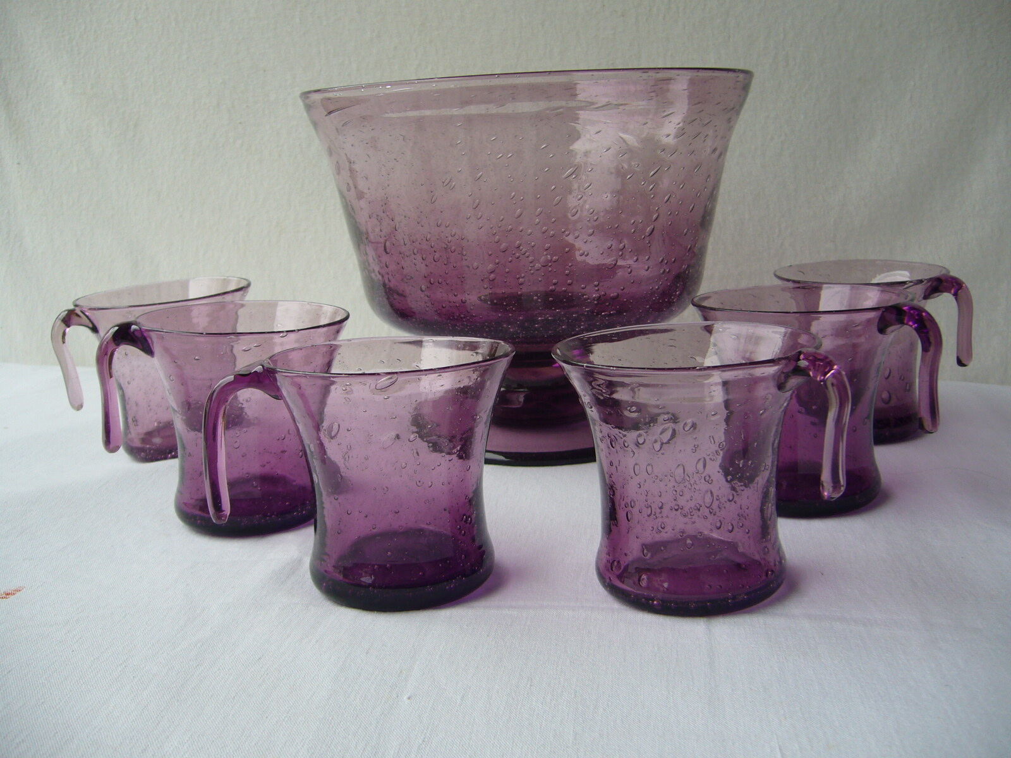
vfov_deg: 40.7
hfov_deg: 52.6
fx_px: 1022
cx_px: 506
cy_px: 379
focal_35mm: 35
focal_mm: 5.8
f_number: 2.8
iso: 80
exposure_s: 1/100
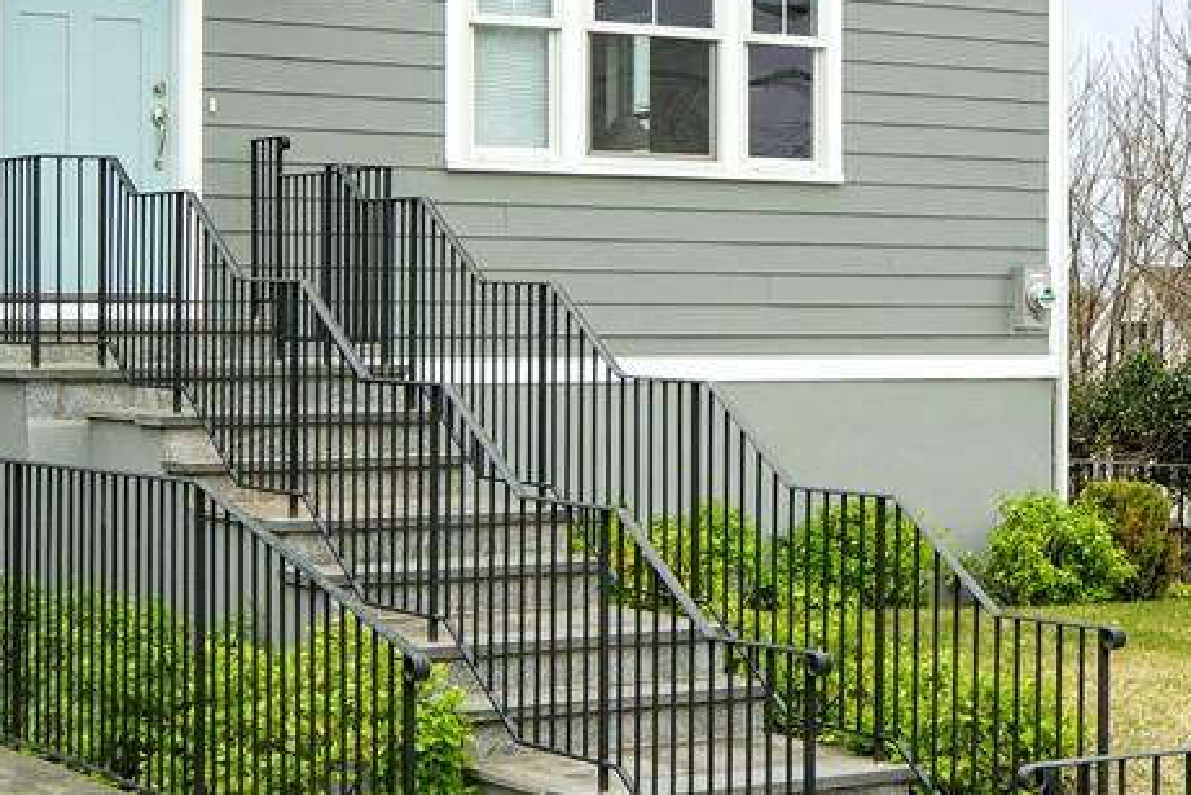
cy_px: -5
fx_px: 2813
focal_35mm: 85
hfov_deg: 23.1
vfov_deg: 15.8
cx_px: 1129
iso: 800
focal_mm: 24
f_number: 8
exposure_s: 1/160
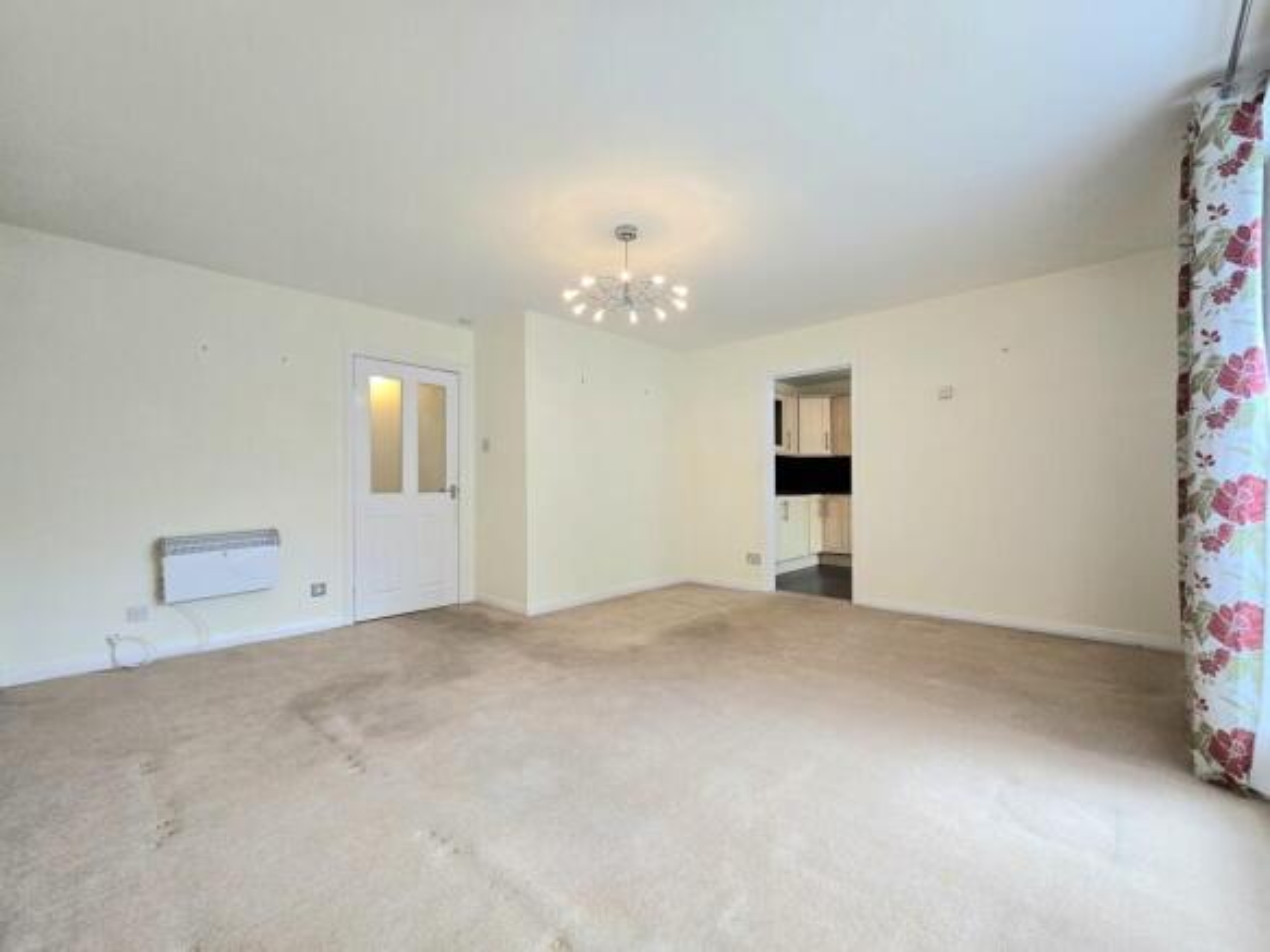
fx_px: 477
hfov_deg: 106.2
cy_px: 476
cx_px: 635
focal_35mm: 13
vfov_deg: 89.9
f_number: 2.2
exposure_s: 1/50.3
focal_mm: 2.2
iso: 80
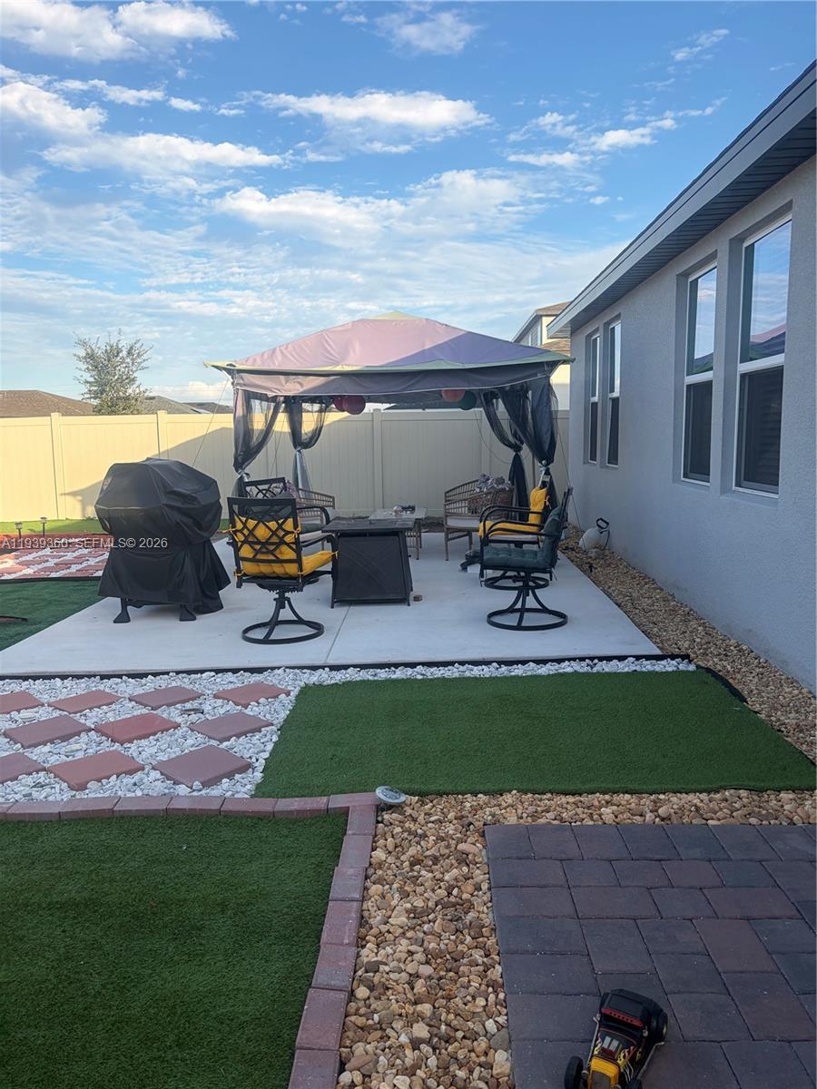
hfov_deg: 53.1
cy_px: 544
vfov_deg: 67.3
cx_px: 408
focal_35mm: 26
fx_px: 818
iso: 50
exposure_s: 1/1484
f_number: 1.6
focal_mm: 5.96
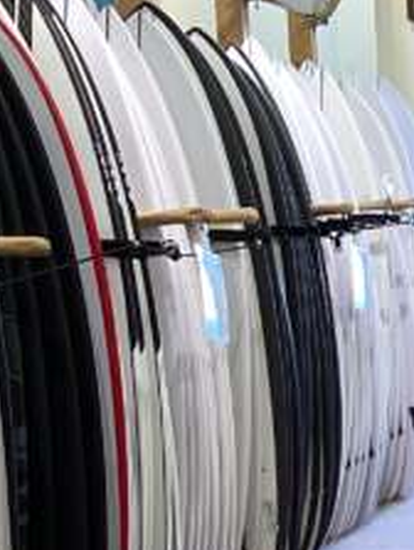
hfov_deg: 12.5
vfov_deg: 16.9
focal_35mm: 111
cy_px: 663
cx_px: 685
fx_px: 1765
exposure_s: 1/50
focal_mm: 3.3
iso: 50
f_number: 2.4
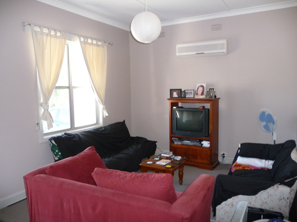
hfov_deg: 63.4
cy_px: 111
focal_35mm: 28
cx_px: 148
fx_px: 240
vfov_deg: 49.7
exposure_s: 1/30
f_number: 3.3
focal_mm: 4.7
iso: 400
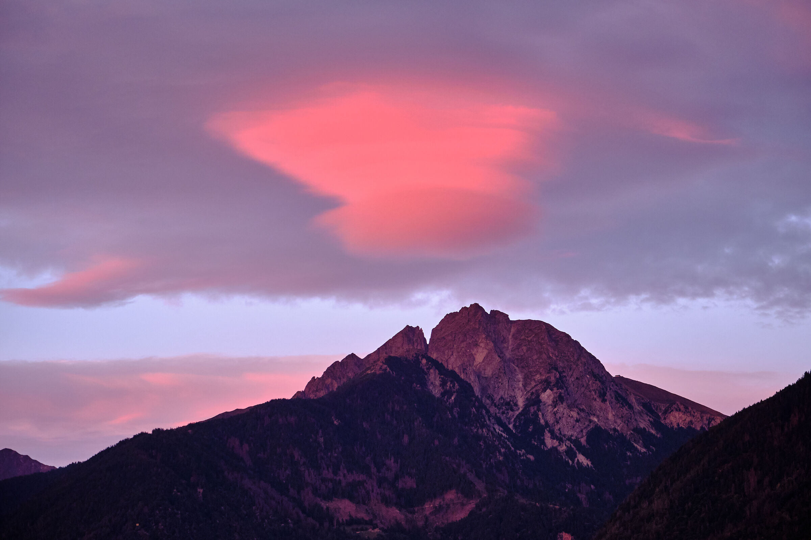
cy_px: 270
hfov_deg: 18.4
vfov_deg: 12.3
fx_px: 2500
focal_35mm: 111
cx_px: 406
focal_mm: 74.1
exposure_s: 1/85
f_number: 4.5
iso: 1600
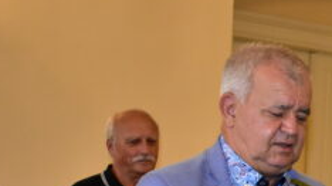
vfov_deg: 9.0
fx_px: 1156
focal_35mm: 131
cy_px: 278
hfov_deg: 15.7
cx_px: 410
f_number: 4.2
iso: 3200
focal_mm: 31
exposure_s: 1/80
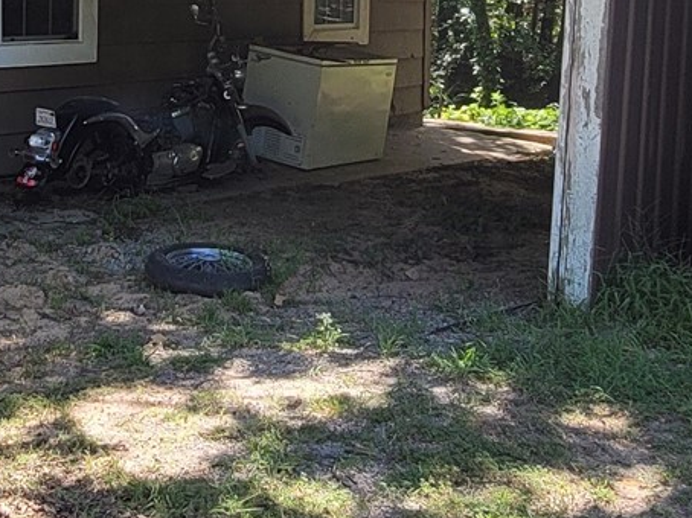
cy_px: 21
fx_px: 1099
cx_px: 198
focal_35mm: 55
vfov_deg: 25.4
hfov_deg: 34.4
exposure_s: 1/446
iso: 64
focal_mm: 2.2
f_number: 2.2
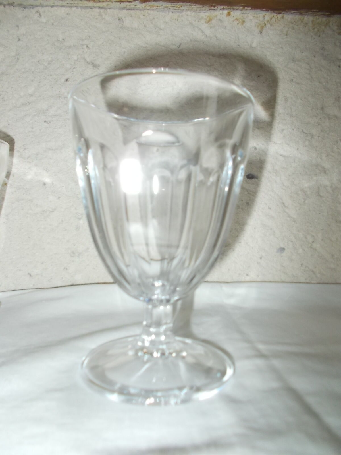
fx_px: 341
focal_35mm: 26
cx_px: 170
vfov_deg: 67.3
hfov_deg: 53.1
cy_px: 228
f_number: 3.2
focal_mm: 4.6
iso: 200
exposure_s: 1/25
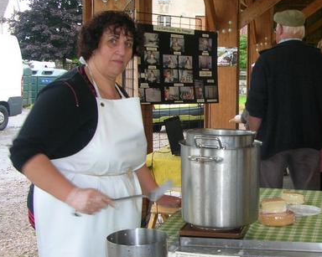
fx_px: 543
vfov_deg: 26.7
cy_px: 141
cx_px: 262
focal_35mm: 57
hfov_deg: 32.1
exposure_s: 1/30
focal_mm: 5.8
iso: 50
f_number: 2.8
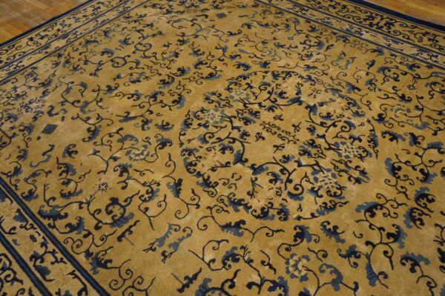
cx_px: 222
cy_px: 148
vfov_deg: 47.9
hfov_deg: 67.4
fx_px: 333
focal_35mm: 27
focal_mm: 18
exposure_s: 1/60
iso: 640
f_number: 4
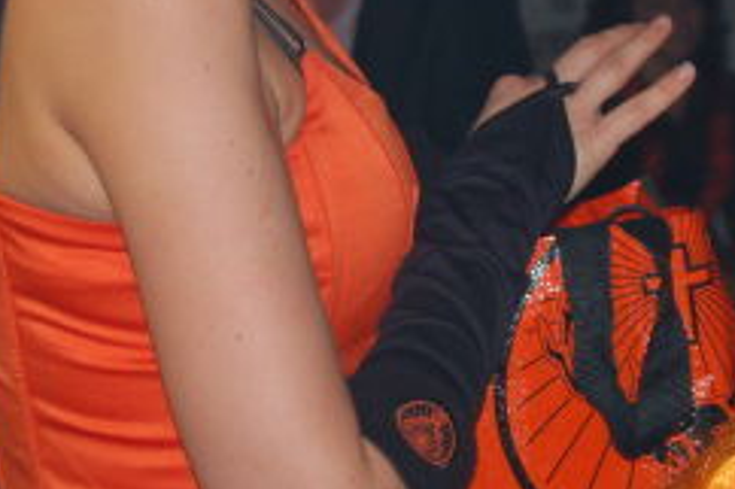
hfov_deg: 10.1
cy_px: -65
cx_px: 440
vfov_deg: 6.7
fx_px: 4167
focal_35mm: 204
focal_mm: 55
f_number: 5.6
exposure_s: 1/60
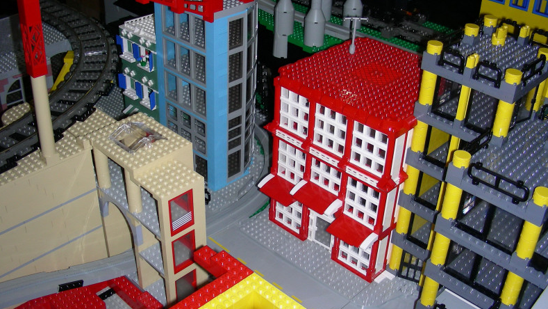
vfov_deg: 28.3
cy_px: 125
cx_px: 274
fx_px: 610
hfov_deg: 48.4
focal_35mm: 42
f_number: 3.5
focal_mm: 6.3
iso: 50
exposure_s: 1/60.1
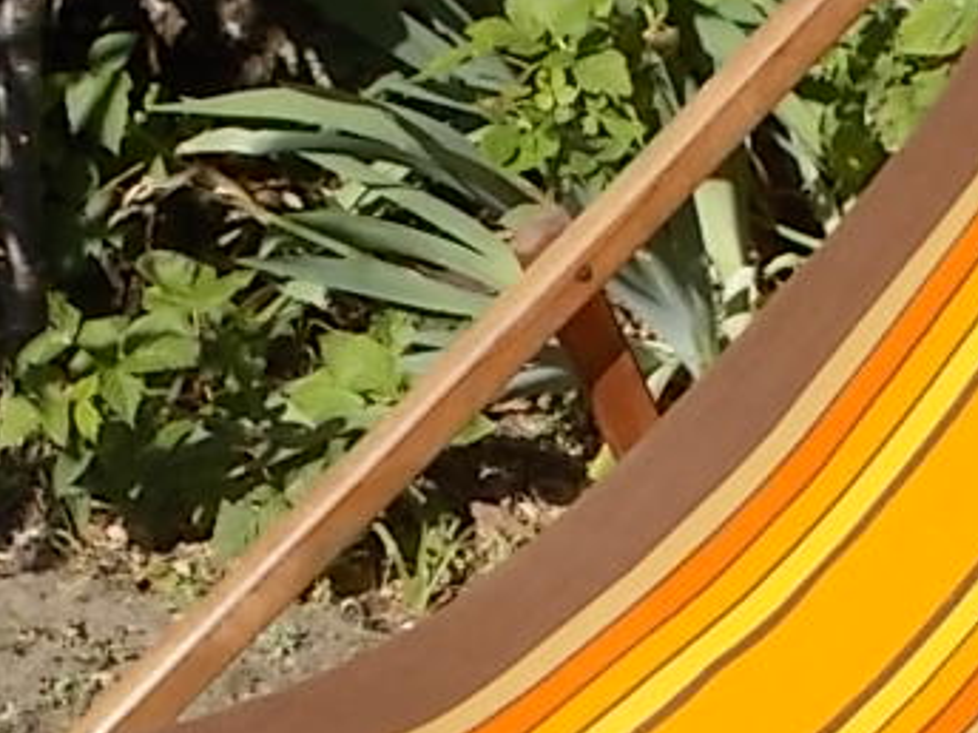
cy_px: 807
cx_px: 586
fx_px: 3419
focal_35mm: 121
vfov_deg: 12.1
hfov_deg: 16.3
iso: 80
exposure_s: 1/125
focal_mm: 4.6
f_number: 8
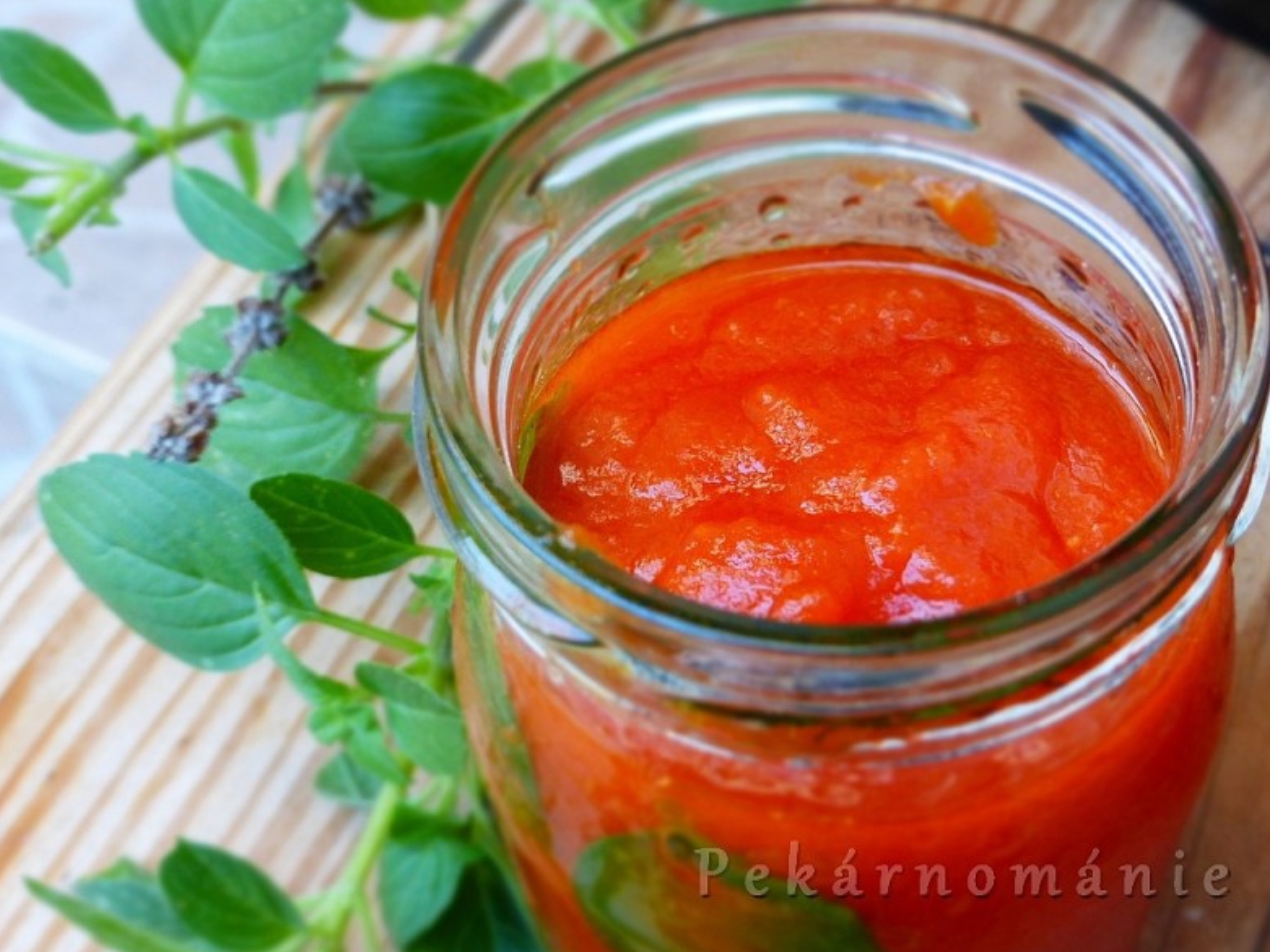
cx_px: 639
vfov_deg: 34.4
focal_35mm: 42
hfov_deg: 44.8
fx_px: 1541
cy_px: 472
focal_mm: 7.4
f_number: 3.9
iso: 250
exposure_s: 1/60
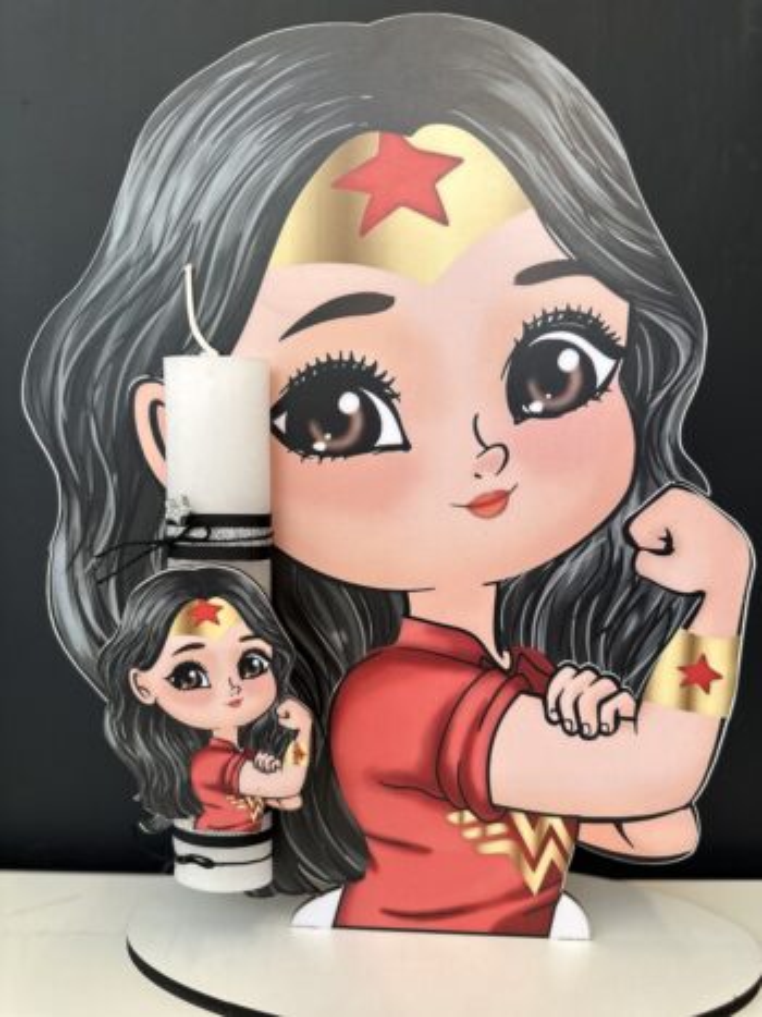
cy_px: 508
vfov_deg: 71.6
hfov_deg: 56.8
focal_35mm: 24
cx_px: 381
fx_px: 705
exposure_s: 1/100
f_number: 1.78
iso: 160
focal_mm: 6.86
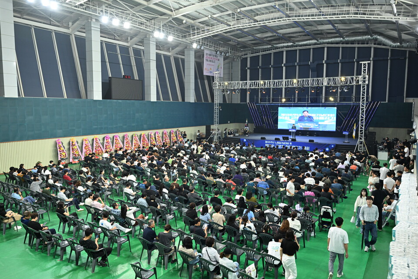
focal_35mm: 28
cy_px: 140
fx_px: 319
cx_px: 209
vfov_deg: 47.2
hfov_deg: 66.4
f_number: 4
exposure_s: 1/200
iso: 1000
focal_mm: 27.5
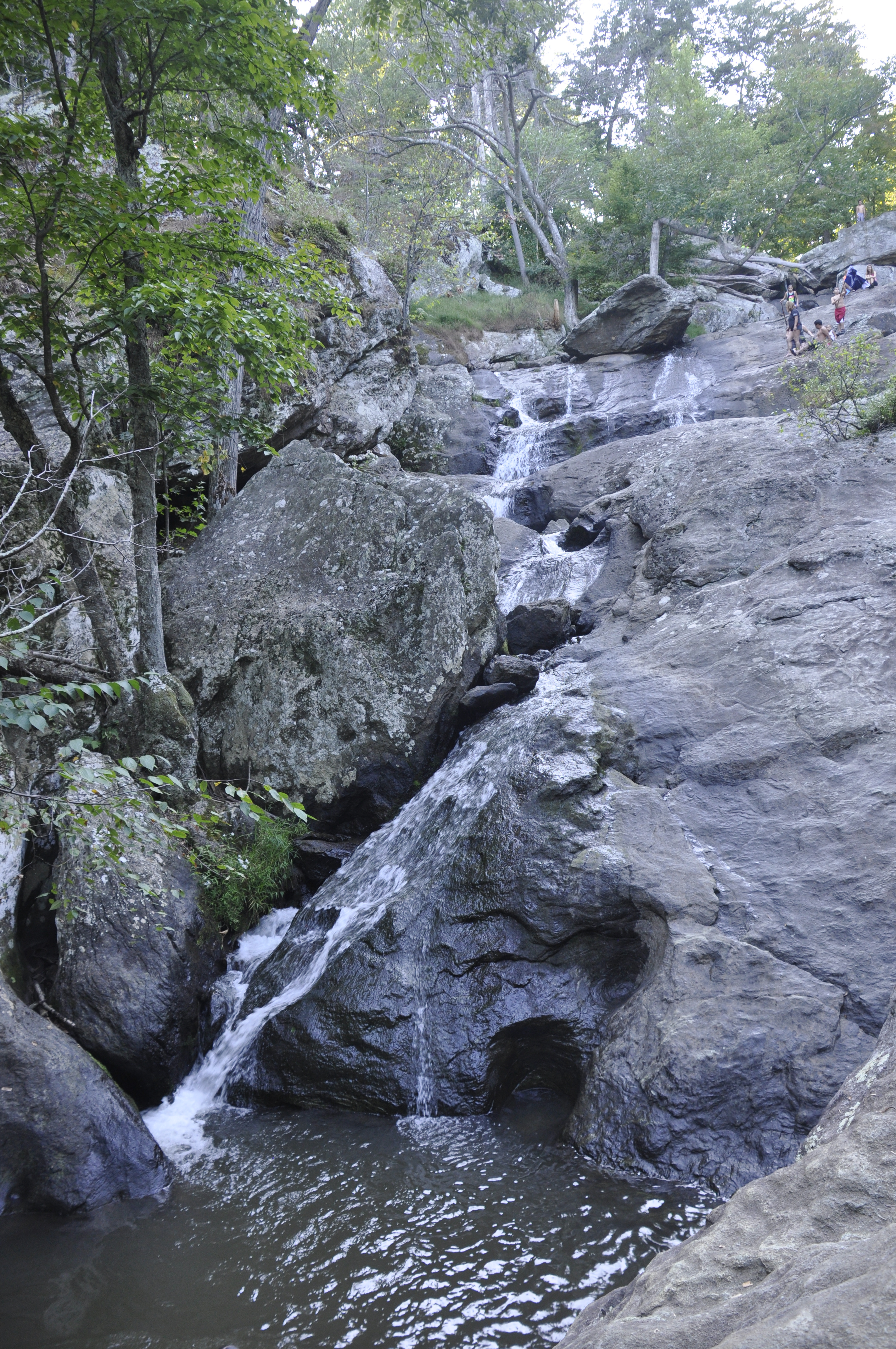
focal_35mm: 27
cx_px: 448
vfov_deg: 67.4
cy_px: 674
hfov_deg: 47.8
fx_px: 1011
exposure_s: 1/60
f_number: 4
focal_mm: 18
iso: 450
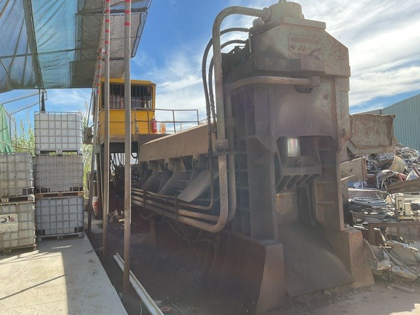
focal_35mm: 29
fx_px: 352
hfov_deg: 61.7
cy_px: 158
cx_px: 210
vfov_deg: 48.2
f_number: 1.8
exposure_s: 1/929
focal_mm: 3
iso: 16
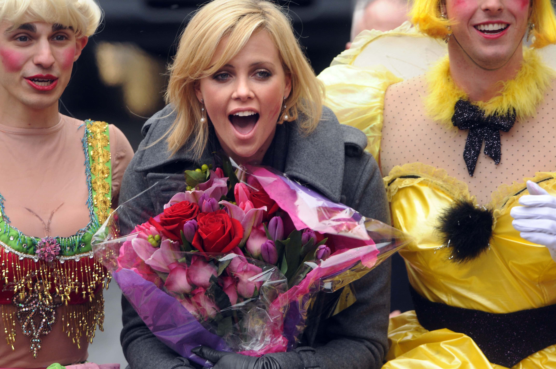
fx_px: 6247
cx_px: 278
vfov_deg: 3.4
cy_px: 184
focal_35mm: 405
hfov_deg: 5.1
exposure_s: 1/200
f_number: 5.6
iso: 500
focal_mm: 270
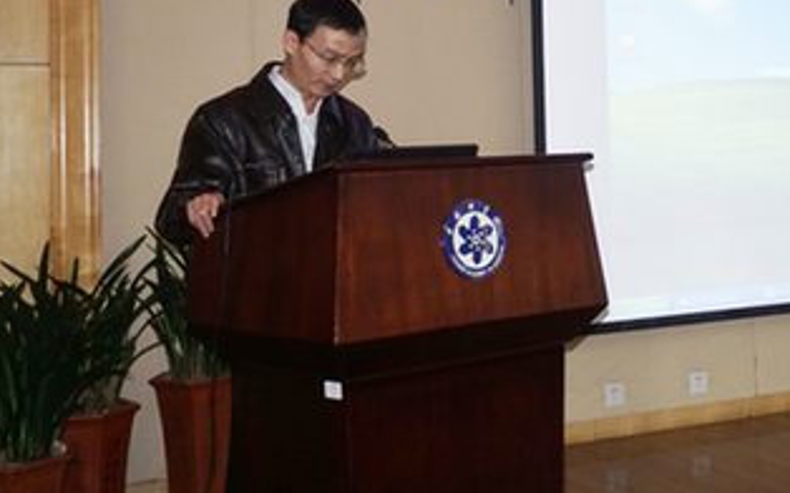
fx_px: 1356
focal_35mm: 63
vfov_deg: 20.3
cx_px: 689
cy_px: 65
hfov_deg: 31.2
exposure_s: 1/160
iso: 800
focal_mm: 22
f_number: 4
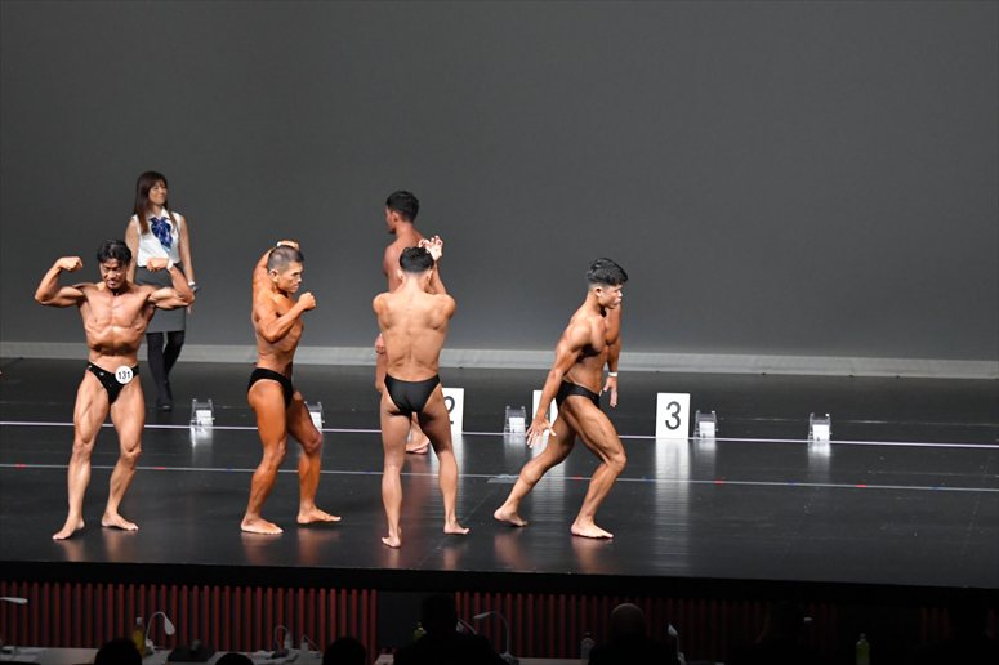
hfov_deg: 13.1
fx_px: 4355
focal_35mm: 157
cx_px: 500
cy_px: 332
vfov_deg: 8.7
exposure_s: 1/400
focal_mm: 105
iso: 5000
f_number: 5.6
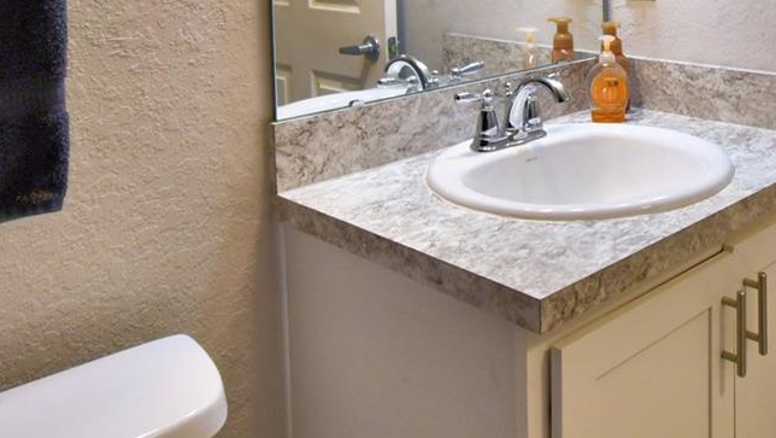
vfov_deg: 28.0
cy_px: -31
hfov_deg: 49.1
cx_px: 602
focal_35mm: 39
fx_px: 803
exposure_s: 1/50
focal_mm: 10
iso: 400
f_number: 4.5
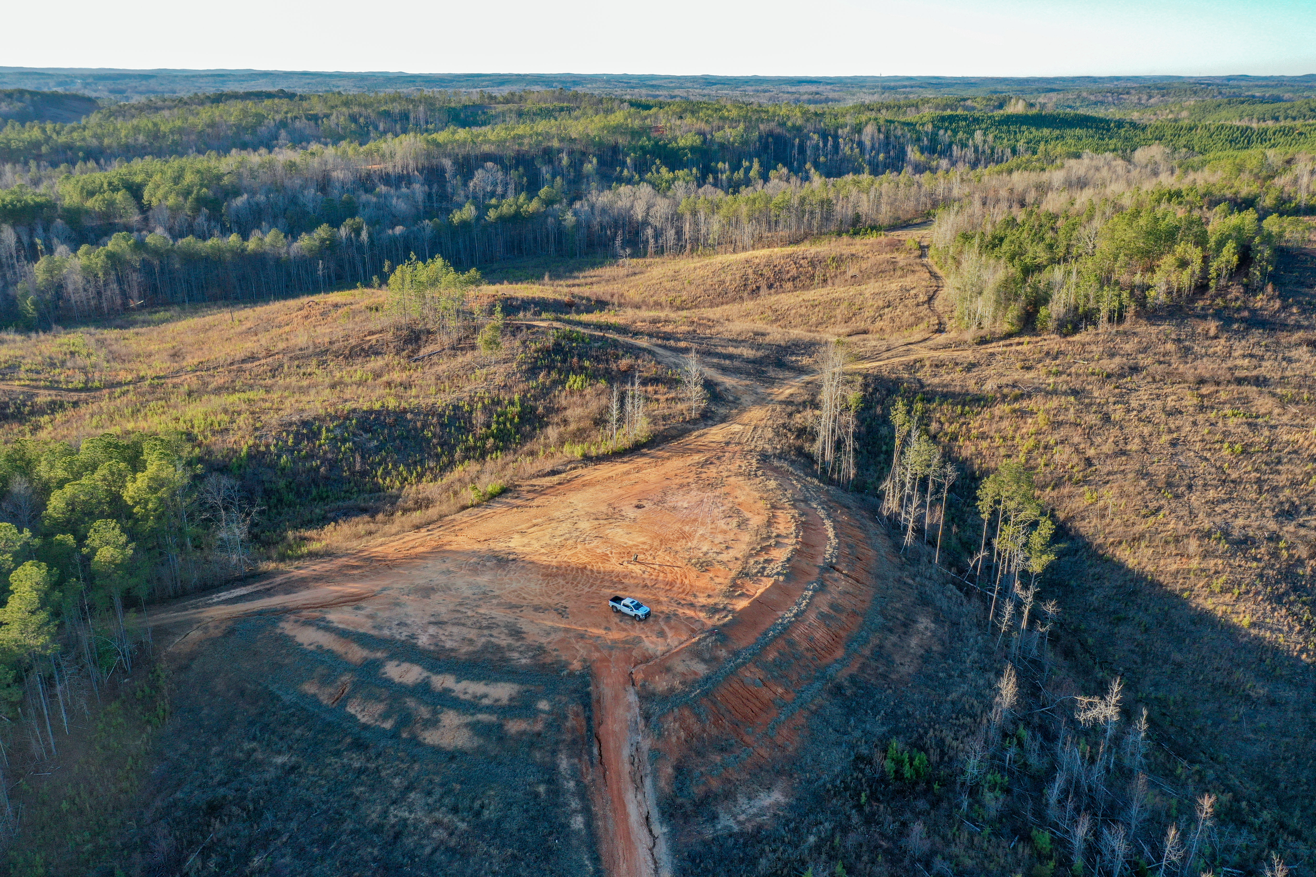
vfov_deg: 46.4
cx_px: 658
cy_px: 438
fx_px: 1023
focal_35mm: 28
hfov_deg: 65.5
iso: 100
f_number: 5.6
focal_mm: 10.26
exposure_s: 1/100
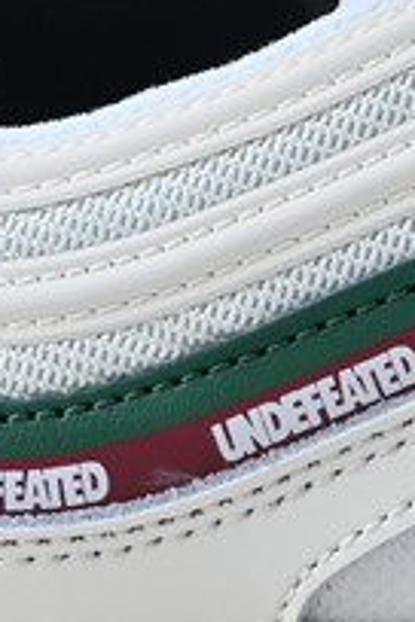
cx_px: 909
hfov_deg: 5.0
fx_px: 4658
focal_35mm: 269
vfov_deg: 7.6
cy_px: 424
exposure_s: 1/15
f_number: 10
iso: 100
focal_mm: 30.5
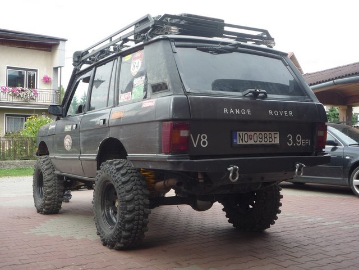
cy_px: 135
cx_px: 180
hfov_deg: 43.9
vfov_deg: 33.6
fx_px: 446
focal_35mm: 43
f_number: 4.5
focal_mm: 7.5
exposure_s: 1/100
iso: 100
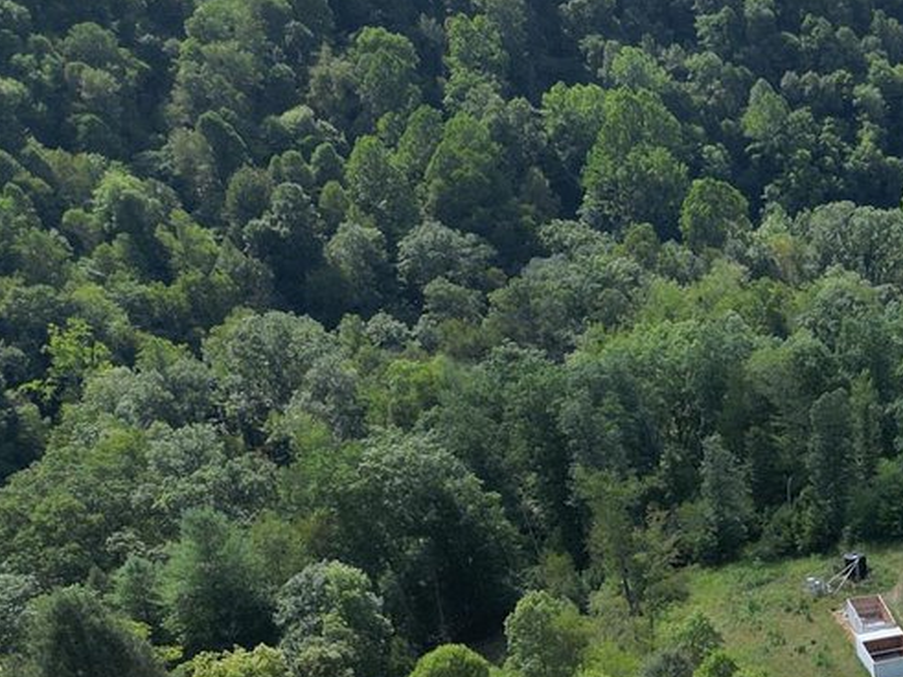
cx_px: 1114
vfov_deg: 19.3
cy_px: 685
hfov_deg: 23.8
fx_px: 1930
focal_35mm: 74
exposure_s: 1/1250
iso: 100
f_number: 1.7
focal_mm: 6.72
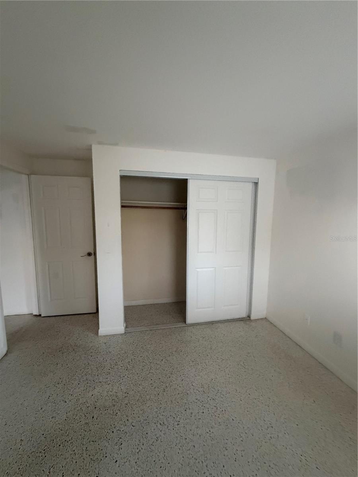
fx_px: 193
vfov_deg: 102.1
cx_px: 179
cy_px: 238
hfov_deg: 85.7
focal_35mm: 14
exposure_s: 1/60
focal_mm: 2.22
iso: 800
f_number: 2.2
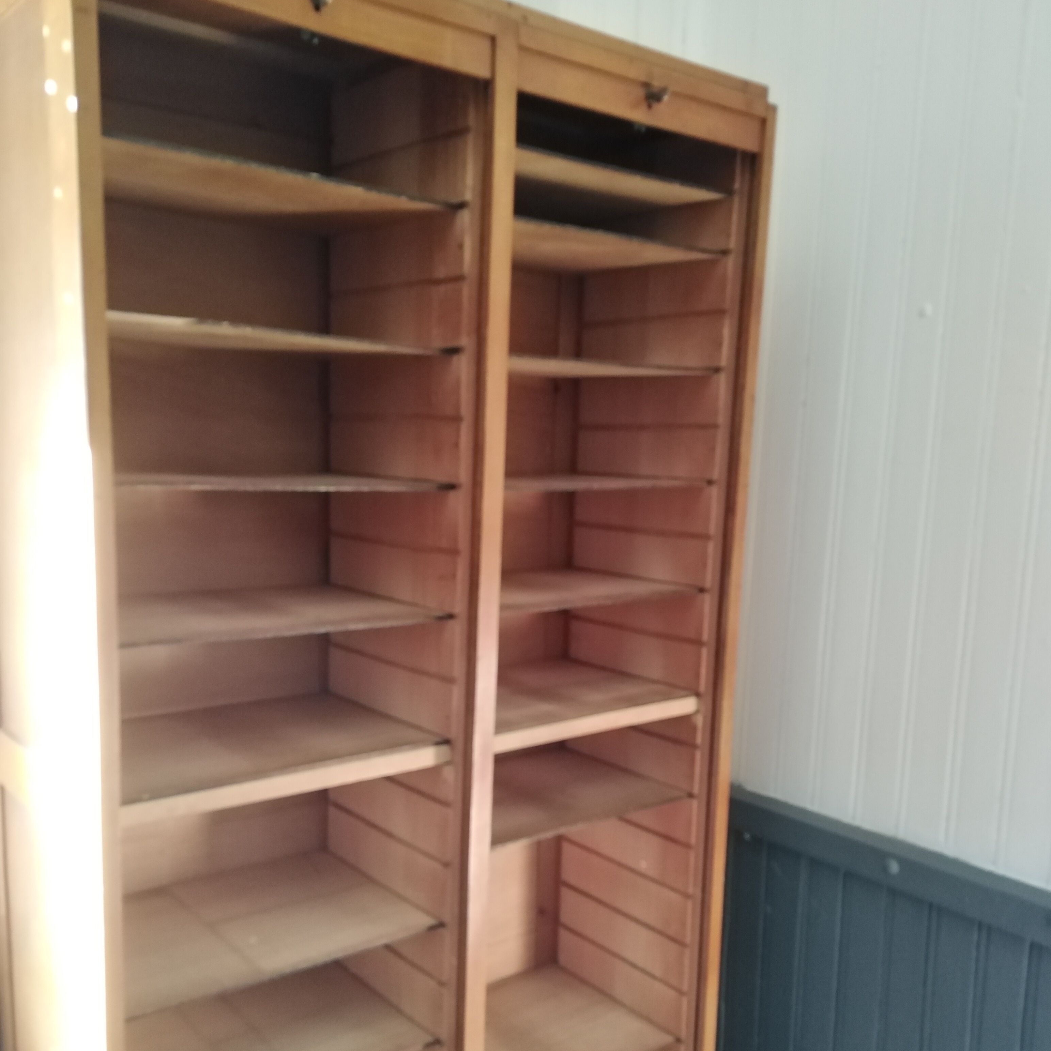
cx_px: 531
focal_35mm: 31
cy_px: 624
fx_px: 1065
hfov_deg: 52.5
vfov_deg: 52.2
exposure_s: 1/20
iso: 409
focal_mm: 3.59
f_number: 1.8
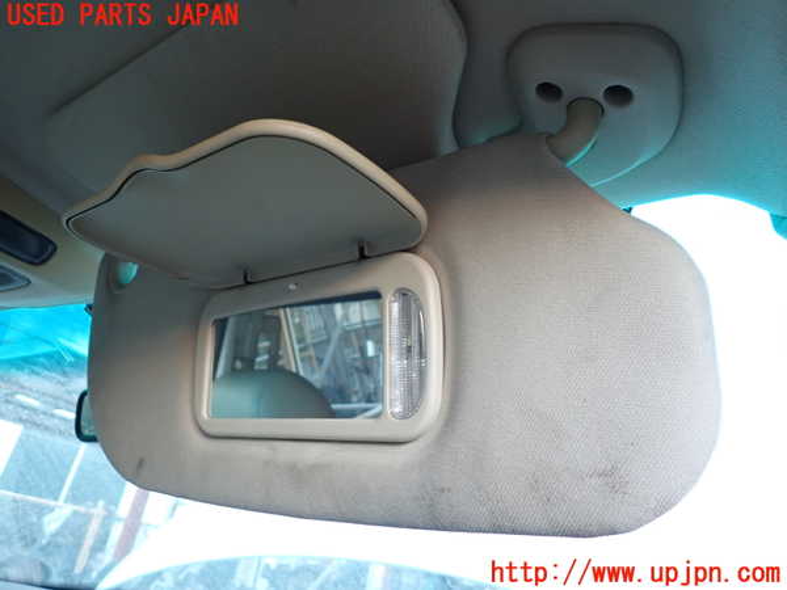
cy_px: 295
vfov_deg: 54.9
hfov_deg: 69.4
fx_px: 568
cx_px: 394
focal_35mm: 25
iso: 250
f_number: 2
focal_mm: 4.5
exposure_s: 1/30
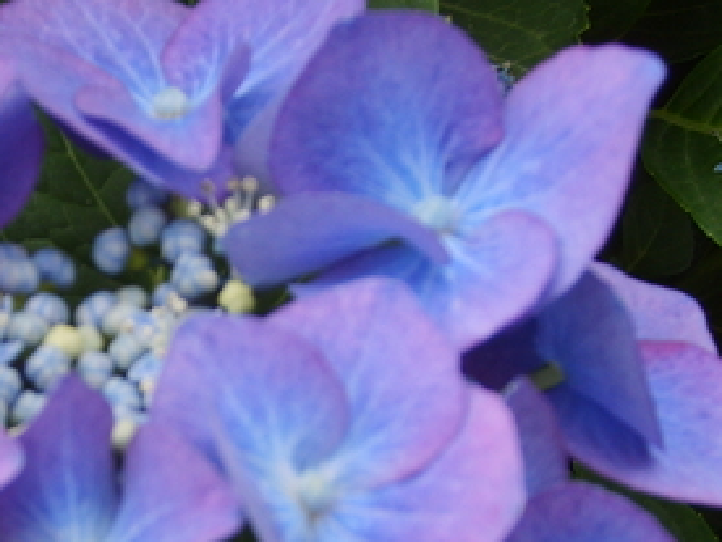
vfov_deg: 19.0
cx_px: 92
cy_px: 495
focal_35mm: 76
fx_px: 1585
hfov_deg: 25.0
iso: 50
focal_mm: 5.8
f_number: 2.8
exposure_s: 1/125
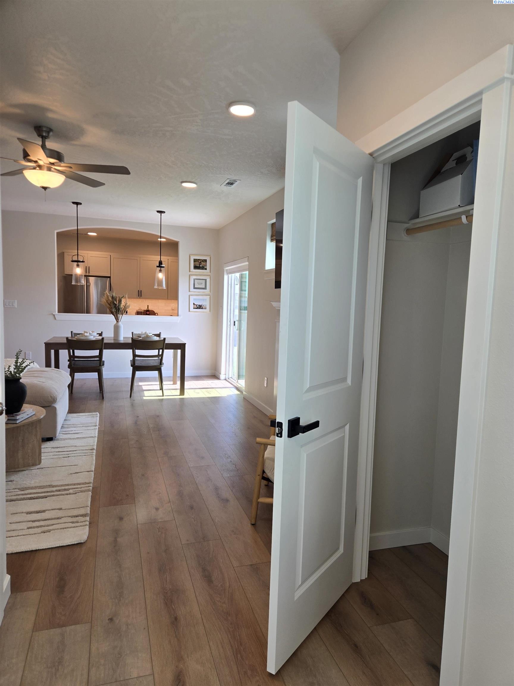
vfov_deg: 73.9
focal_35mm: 23
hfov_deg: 58.9
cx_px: 257
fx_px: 455
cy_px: 343
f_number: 1.8
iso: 50
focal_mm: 5.4
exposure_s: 1/120
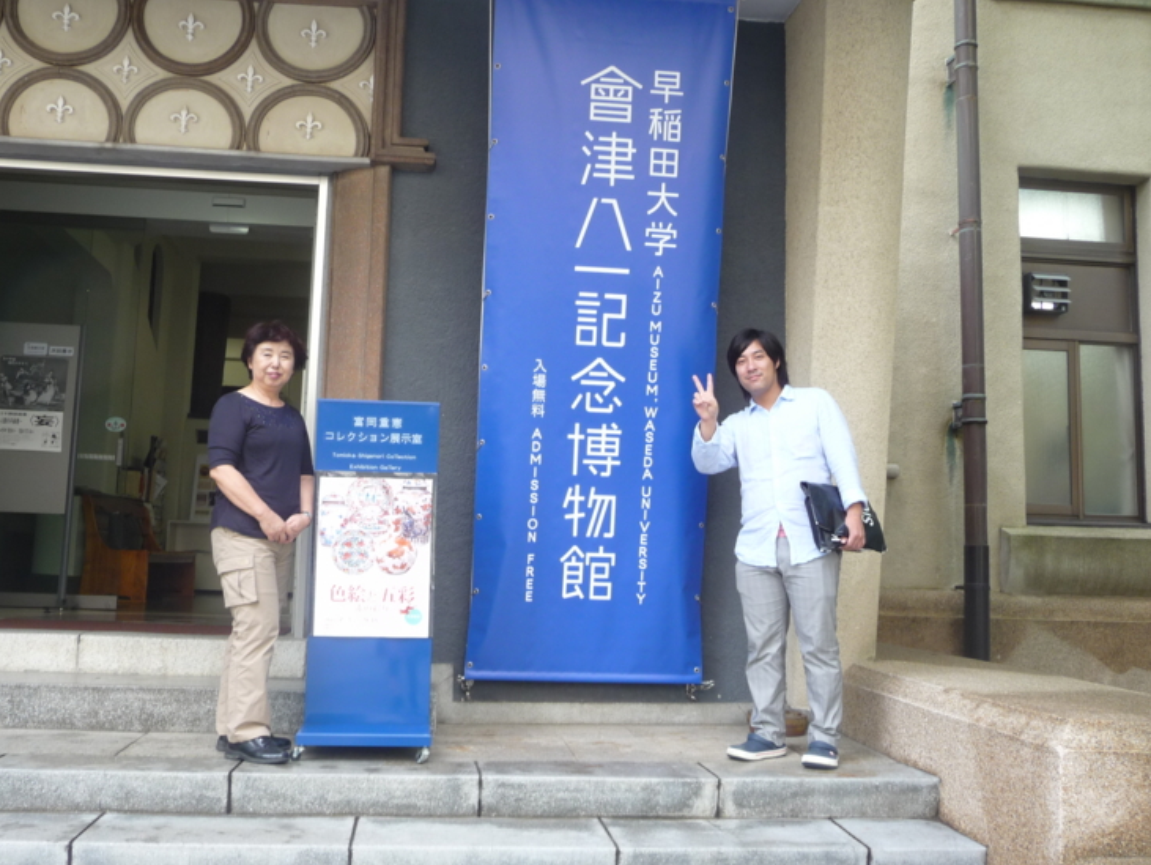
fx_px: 1164
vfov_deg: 40.7
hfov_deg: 52.6
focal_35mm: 35
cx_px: 553
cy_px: 440
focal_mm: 5.3
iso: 100
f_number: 3.5
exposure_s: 1/40
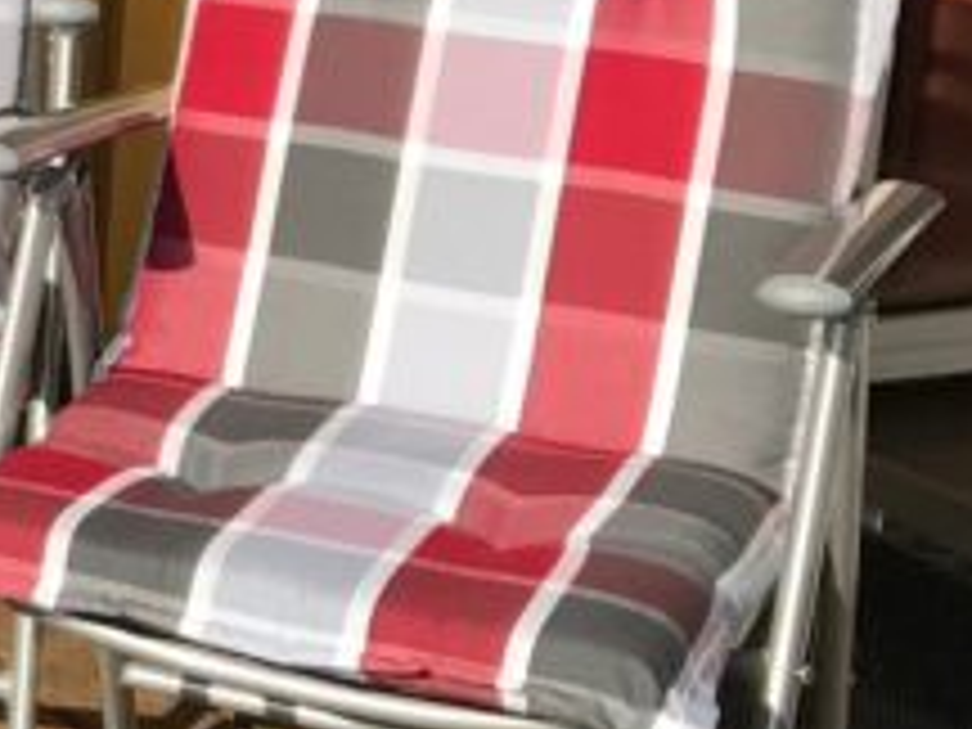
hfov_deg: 12.5
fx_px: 3735
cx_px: -1134
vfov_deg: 11.1
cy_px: 148
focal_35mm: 133
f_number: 1.8
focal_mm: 3.99
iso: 20
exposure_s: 1/1570
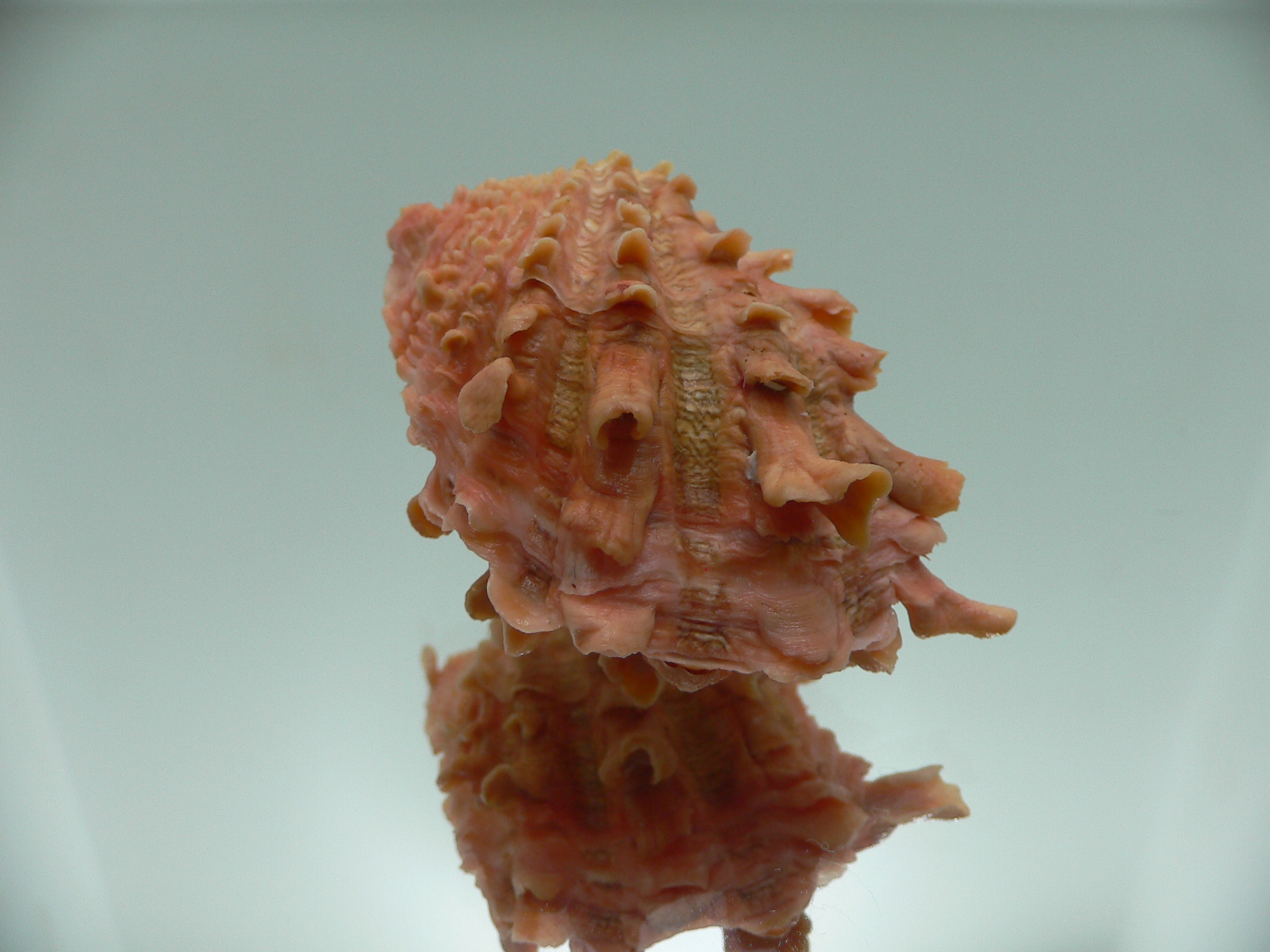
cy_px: 476
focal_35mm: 35
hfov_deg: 52.6
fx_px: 1284
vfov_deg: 40.7
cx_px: 635
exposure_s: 1/80
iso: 80
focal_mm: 4.6
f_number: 2.8
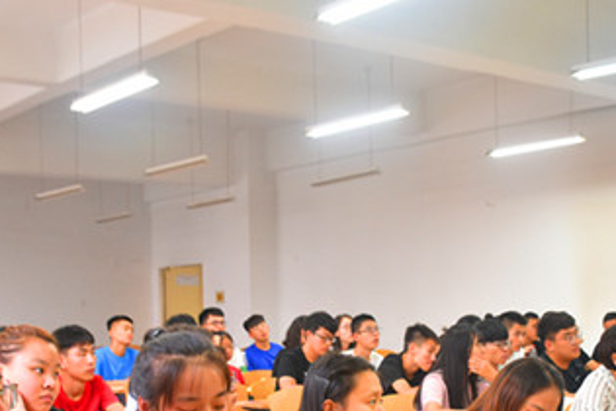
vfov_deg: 21.5
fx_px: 1044
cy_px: 401
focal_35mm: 61
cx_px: 352
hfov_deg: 32.8
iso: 640
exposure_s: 1/30
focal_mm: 20
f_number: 4
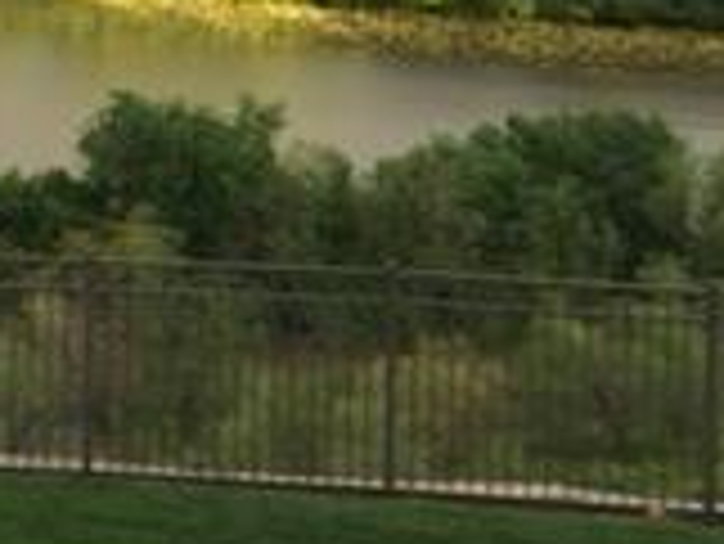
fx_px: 2407
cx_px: -414
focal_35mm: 115
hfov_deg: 15.5
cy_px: -184
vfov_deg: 12.5
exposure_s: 1/120
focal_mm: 4.15
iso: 32
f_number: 2.2
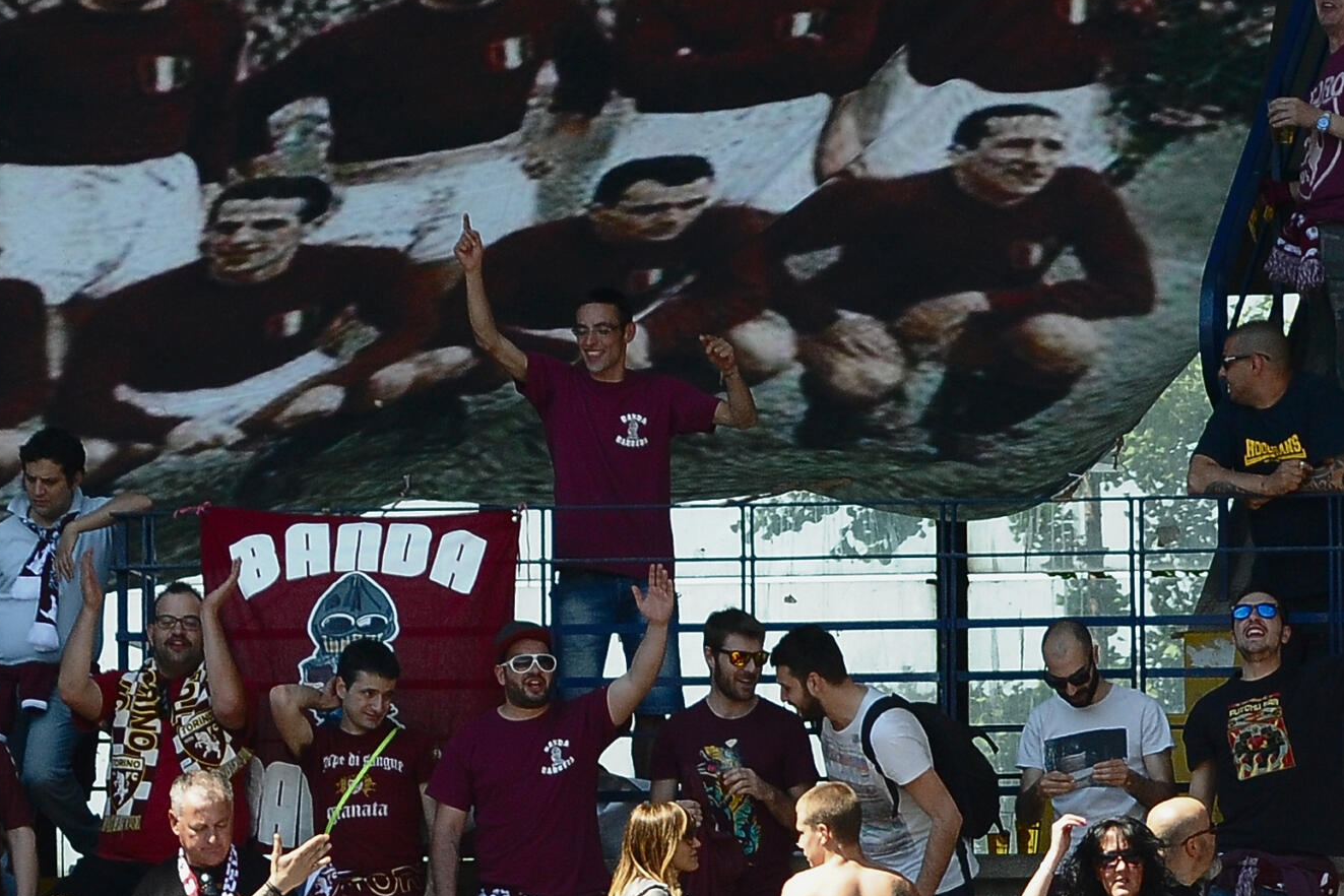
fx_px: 36099
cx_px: 147
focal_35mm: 967
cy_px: 384
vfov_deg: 1.4
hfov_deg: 2.1
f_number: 7.1
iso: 1600
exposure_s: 1/2000
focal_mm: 500
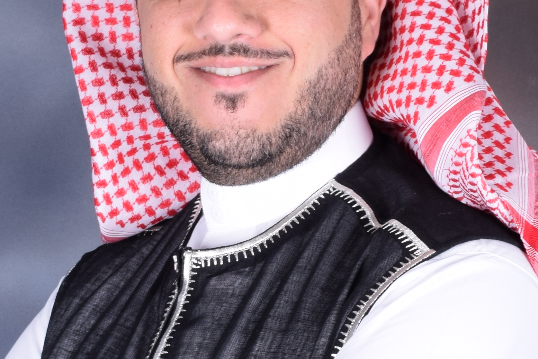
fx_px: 2570
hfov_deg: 11.9
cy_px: 280
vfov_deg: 8.0
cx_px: 299
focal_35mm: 172
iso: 100
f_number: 10
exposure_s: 1/100
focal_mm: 32
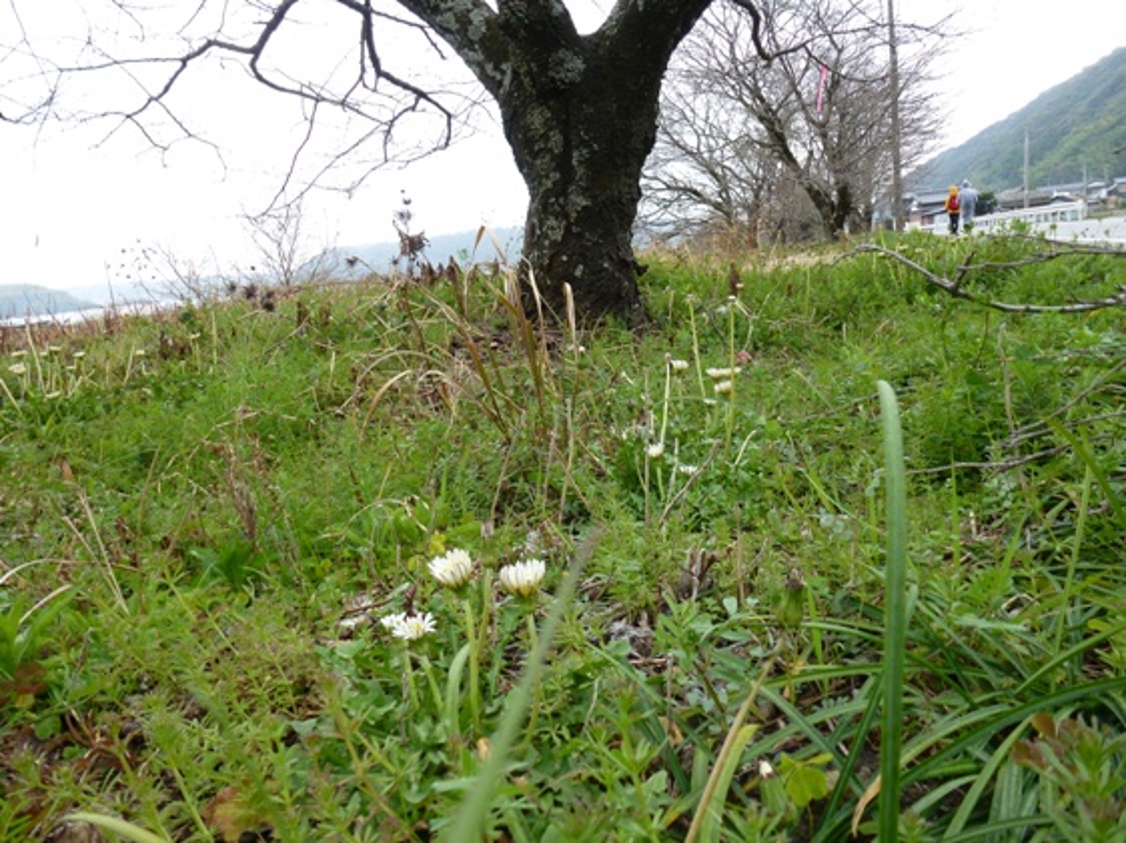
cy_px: 422
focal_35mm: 24
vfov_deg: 56.8
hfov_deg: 71.6
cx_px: 563
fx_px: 780
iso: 125
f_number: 3.3
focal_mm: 4.3
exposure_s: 1/60
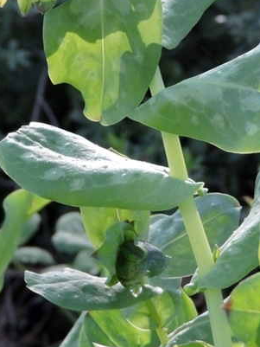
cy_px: 100
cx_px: 166
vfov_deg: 8.7
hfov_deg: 6.5
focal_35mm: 227
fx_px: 2272
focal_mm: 18.8
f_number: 4.8
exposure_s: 1/100
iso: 100
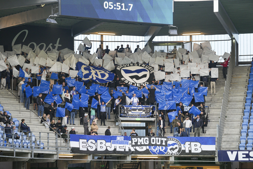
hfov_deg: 12.3
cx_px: 126
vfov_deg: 8.2
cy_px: 84
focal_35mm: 167
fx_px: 1174
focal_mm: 167
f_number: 2.8
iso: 800
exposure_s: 1/500
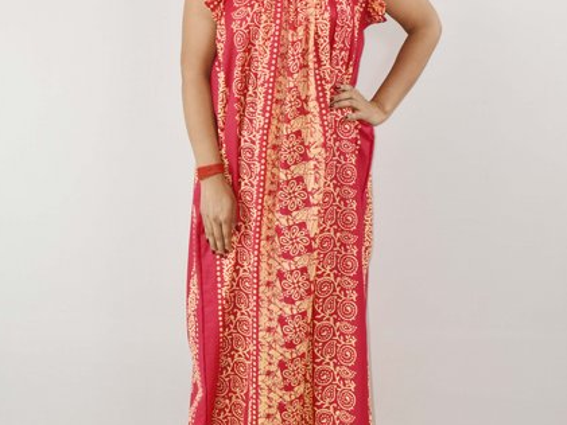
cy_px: 129
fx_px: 1507
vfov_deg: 16.0
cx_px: 282
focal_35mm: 92
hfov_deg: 21.3
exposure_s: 1/125
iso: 450
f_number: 5.6
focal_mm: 42
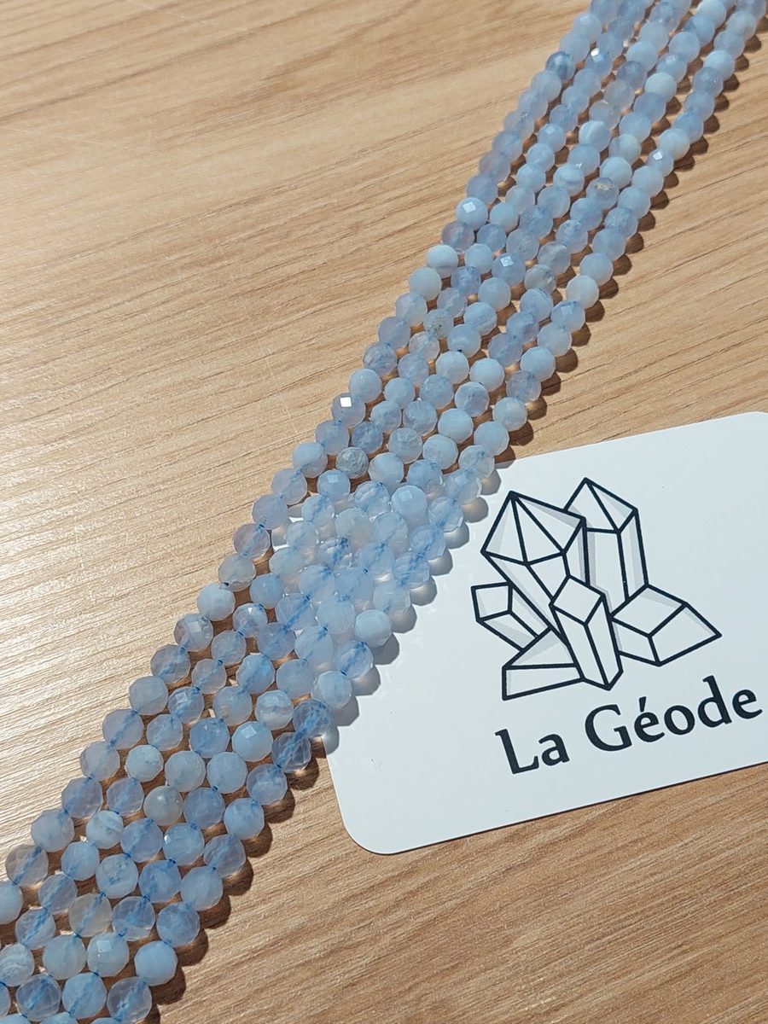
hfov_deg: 56.8
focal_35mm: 24
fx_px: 710
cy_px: 512
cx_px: 384
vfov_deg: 71.6
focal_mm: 5.23
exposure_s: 1/100
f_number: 1.8
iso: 50
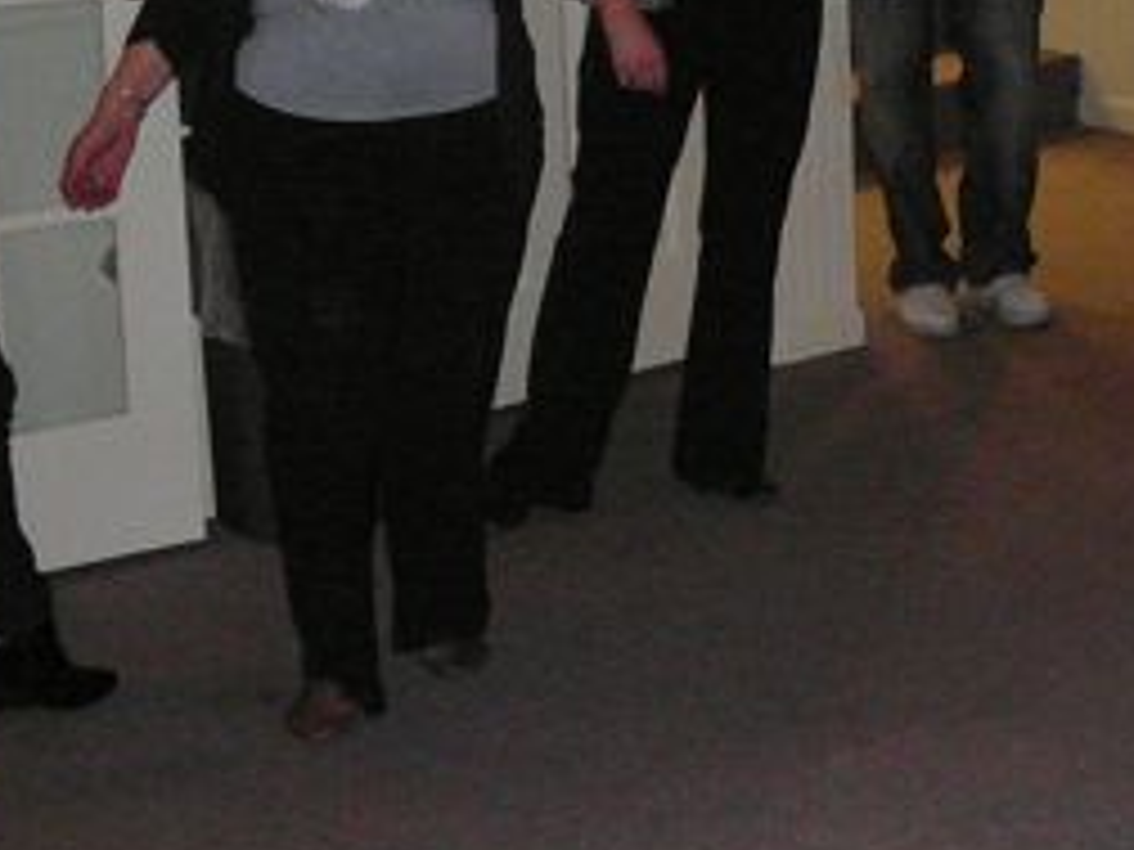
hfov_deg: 21.4
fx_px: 2916
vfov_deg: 16.3
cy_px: 49
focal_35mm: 89
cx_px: 1084
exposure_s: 1/30
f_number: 2.8
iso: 400
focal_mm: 5.2
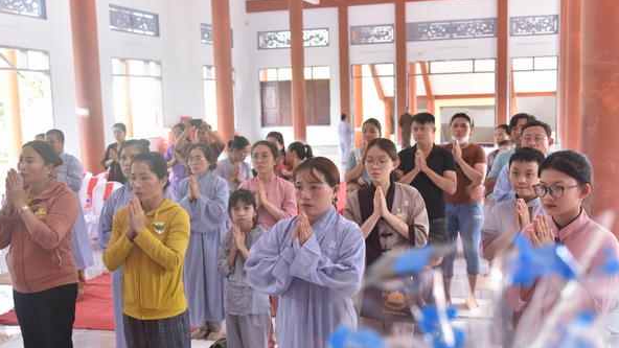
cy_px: 225
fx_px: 755
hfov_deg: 44.6
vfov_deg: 25.9
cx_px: 306
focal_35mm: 46
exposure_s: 1/125
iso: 1600
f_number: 5
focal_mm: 40
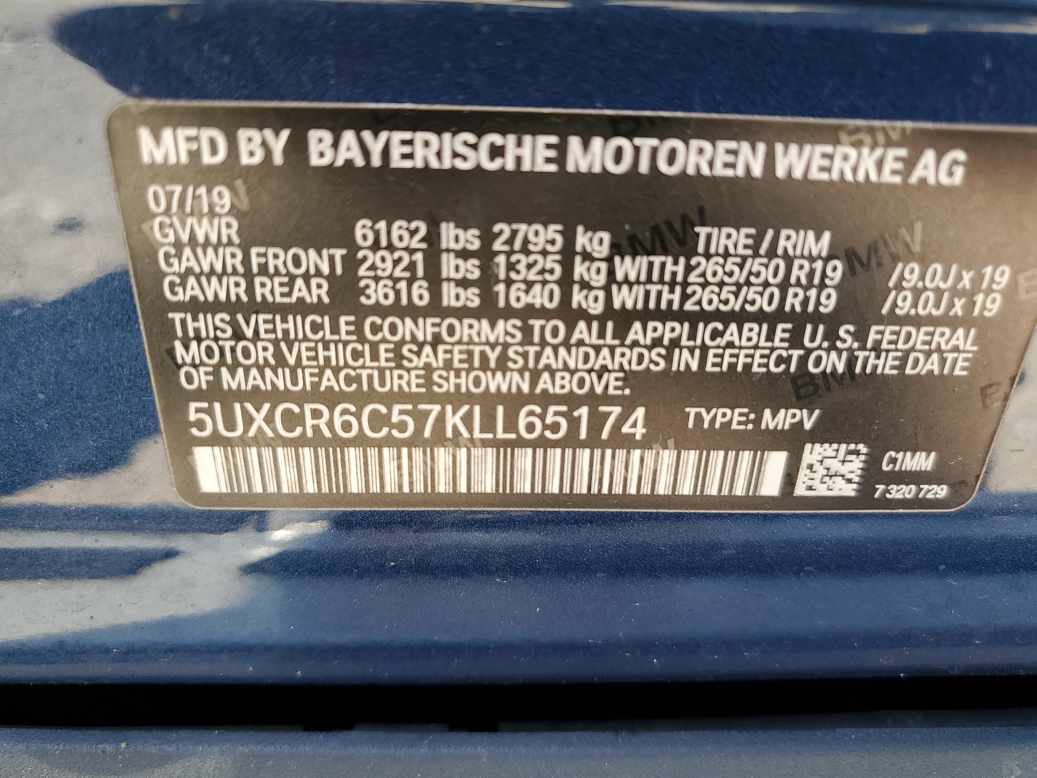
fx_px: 779
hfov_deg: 67.3
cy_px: 389
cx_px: 518
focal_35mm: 26
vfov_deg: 53.1
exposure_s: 1/120
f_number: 1.5
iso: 51
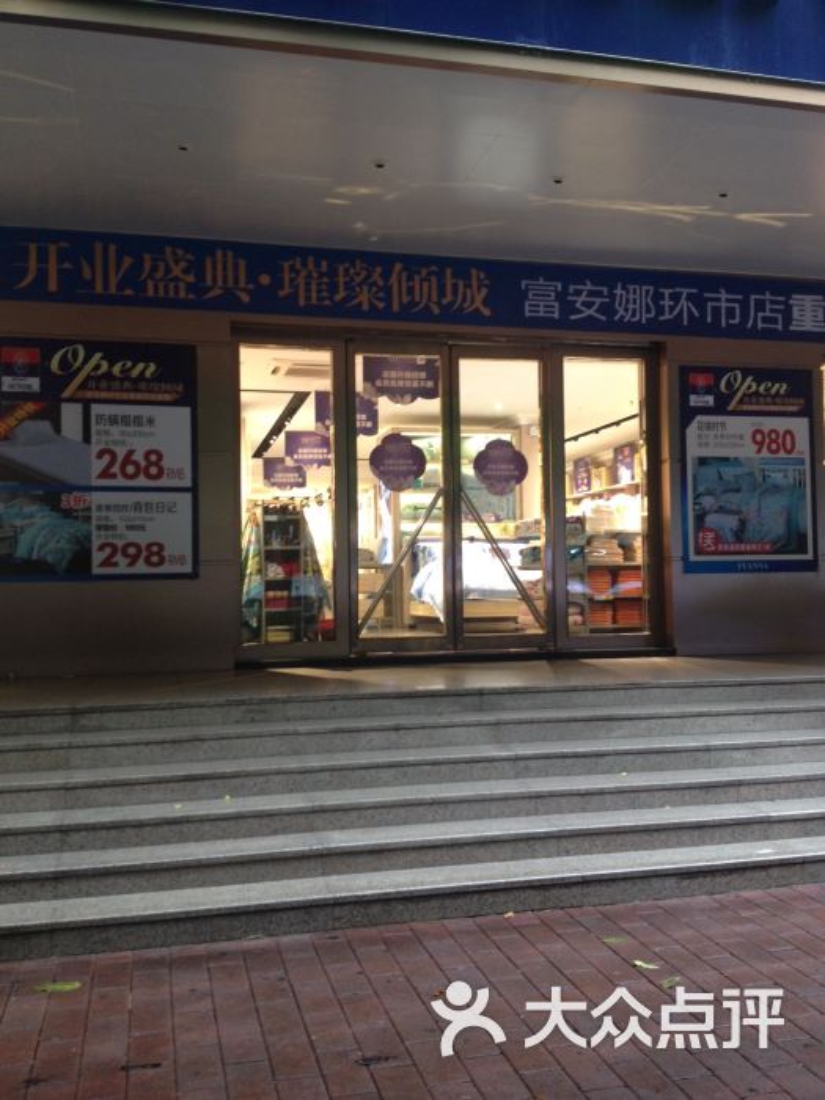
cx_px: 412
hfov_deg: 40.7
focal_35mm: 35
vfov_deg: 52.6
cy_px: 550
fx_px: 1112
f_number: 2.4
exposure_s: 1/20
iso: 80
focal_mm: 4.28
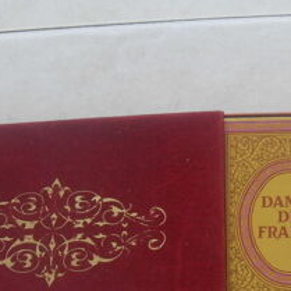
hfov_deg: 22.7
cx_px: 235
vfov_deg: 22.7
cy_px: 242
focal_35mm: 75
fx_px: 713
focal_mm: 6.3
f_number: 2.8
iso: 100
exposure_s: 1/60
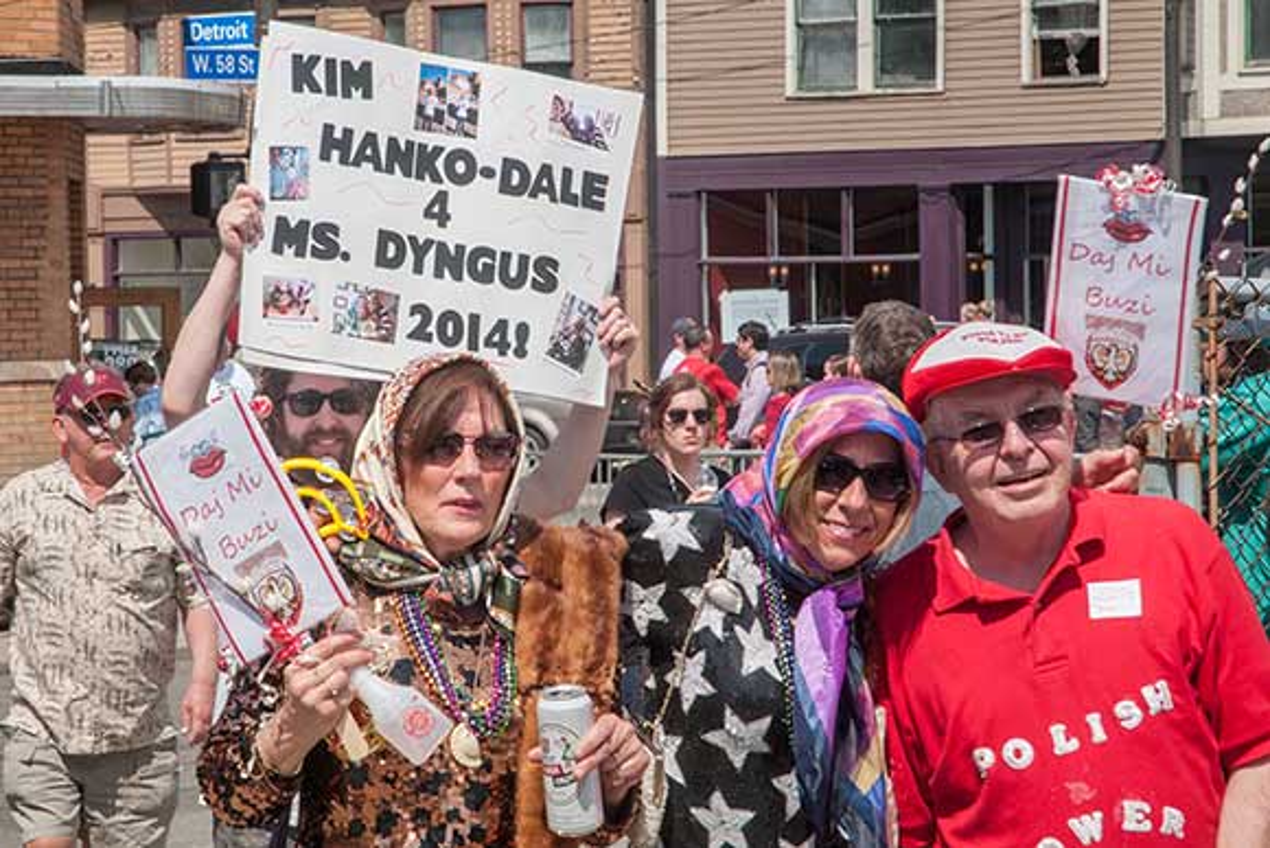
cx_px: 635
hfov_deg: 19.5
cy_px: 424
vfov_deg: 13.0
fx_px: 3705
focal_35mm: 105
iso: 280
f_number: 14
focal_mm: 70
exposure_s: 1/500
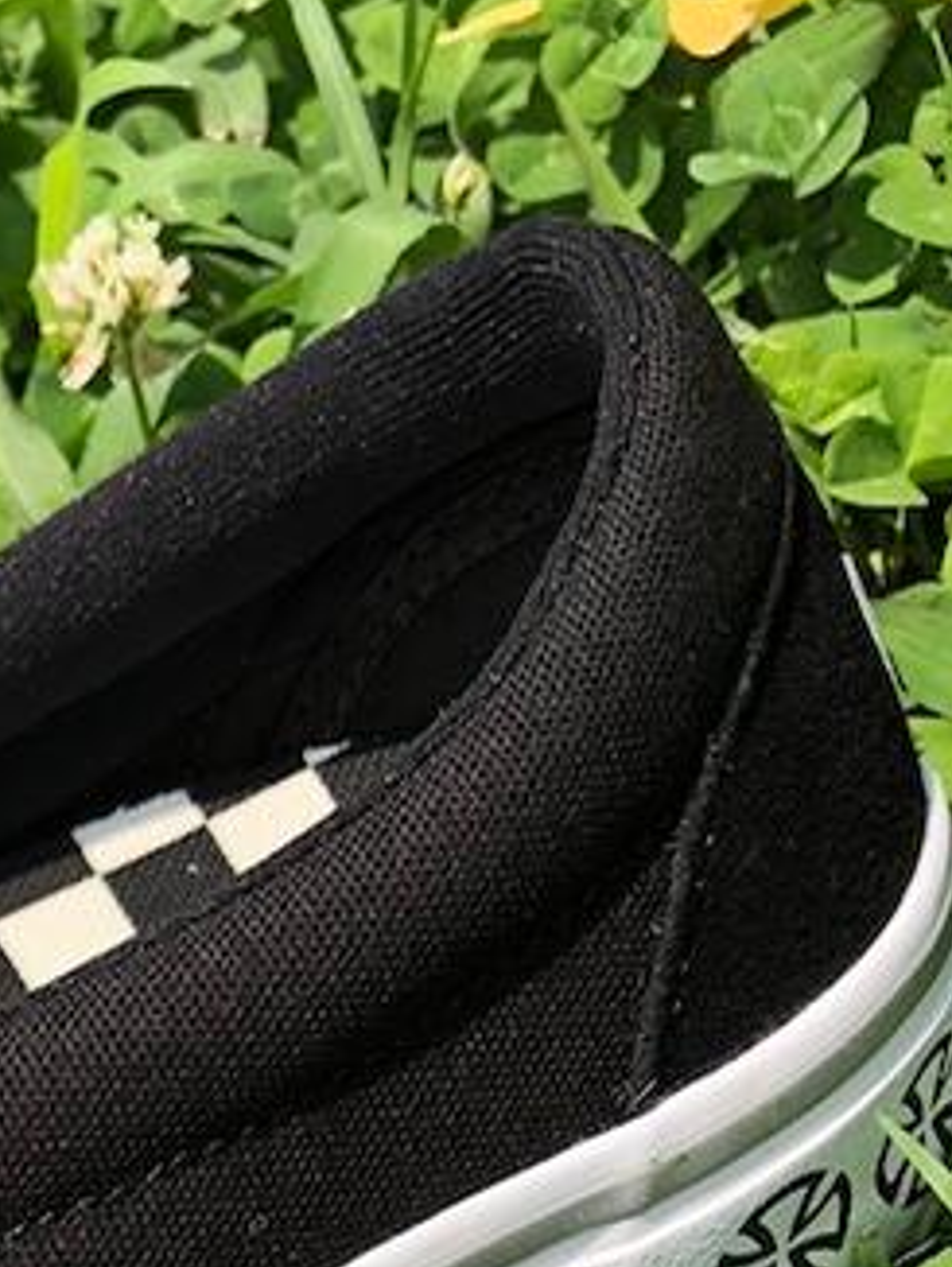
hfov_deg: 13.5
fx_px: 3772
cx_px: -528
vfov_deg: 18.1
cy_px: 1504
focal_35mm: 103
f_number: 1.8
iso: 20
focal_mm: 3.99
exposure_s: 1/1263
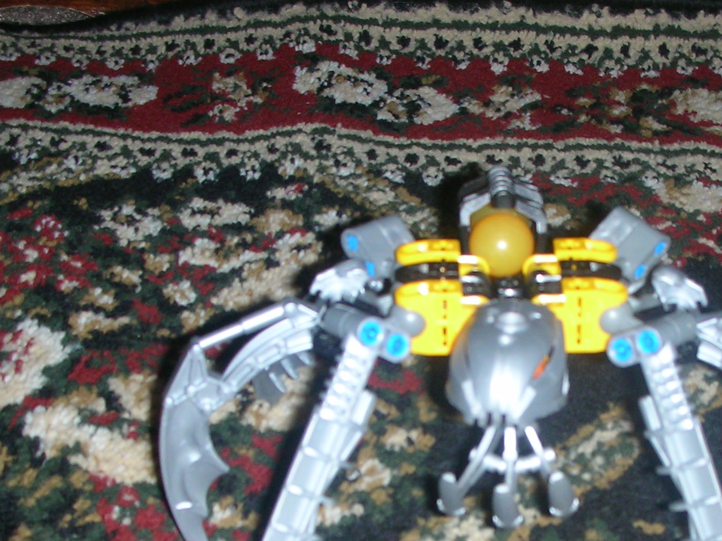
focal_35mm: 73
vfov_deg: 19.9
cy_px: 459
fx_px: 1523
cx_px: 467
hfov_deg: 26.6
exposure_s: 1/60.1
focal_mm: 5.8
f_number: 3
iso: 50
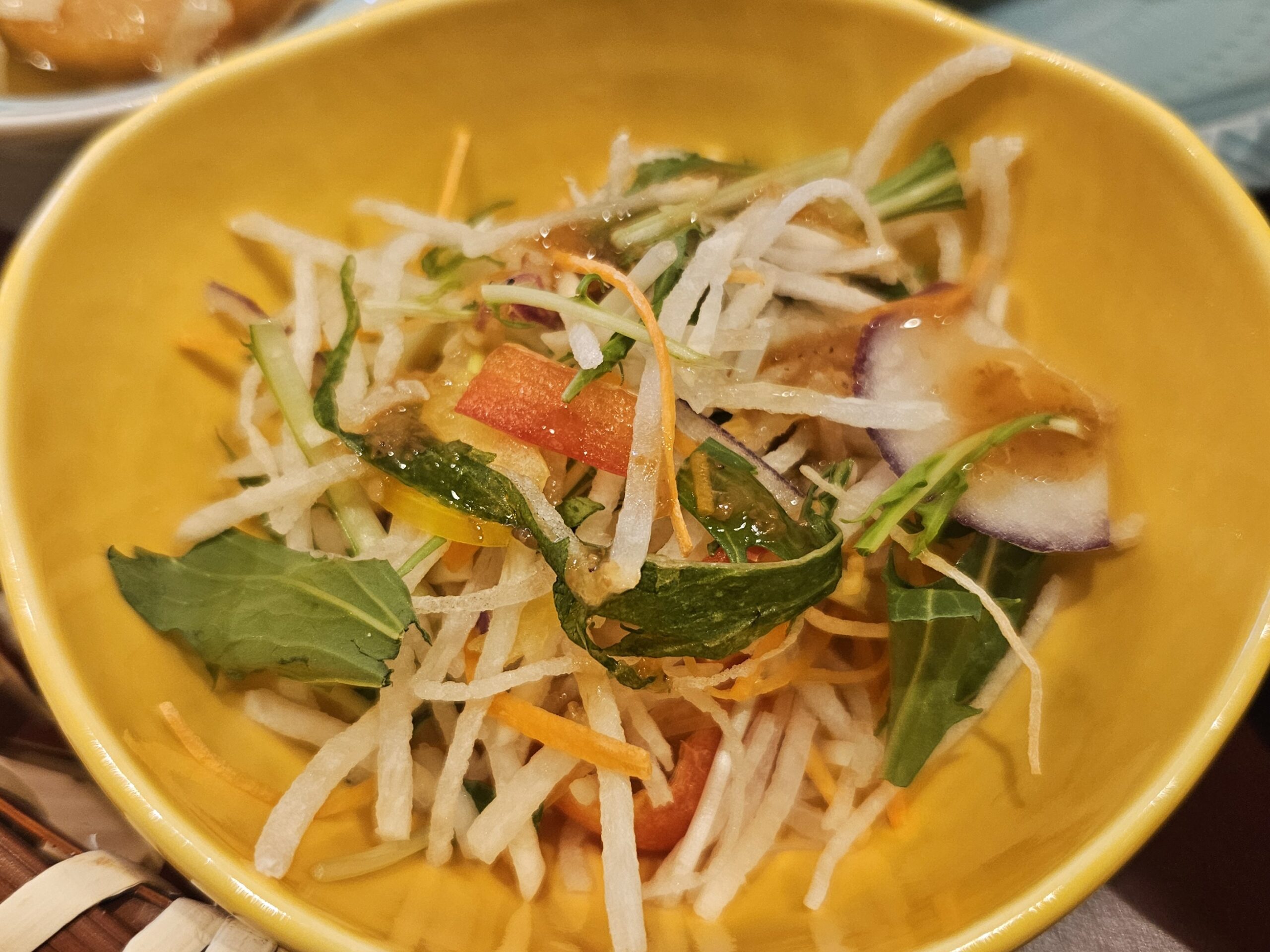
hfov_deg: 73.9
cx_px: 635
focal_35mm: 23
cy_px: 476
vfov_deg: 58.9
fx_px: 844
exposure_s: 1/101
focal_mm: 5.4
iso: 200
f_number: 1.8
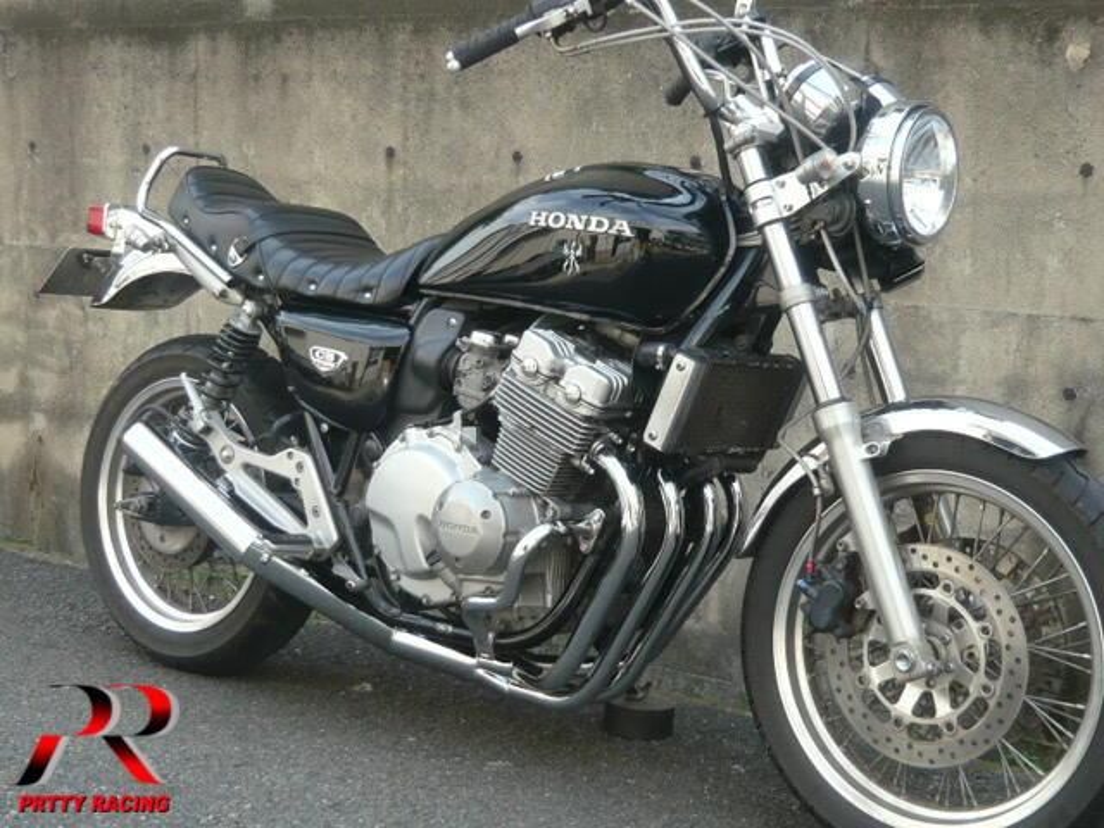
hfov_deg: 35.5
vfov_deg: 27.0
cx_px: 552
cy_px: 414
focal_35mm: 54
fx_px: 1722
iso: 100
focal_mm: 5.8
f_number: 3.1
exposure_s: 1/250
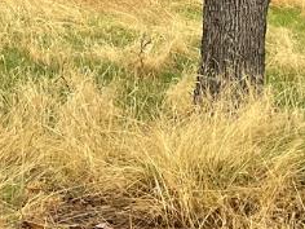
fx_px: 1401
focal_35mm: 159
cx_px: -53
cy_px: -337
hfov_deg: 12.2
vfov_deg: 8.5
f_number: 1.6
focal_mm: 5.1
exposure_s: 1/226
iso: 32
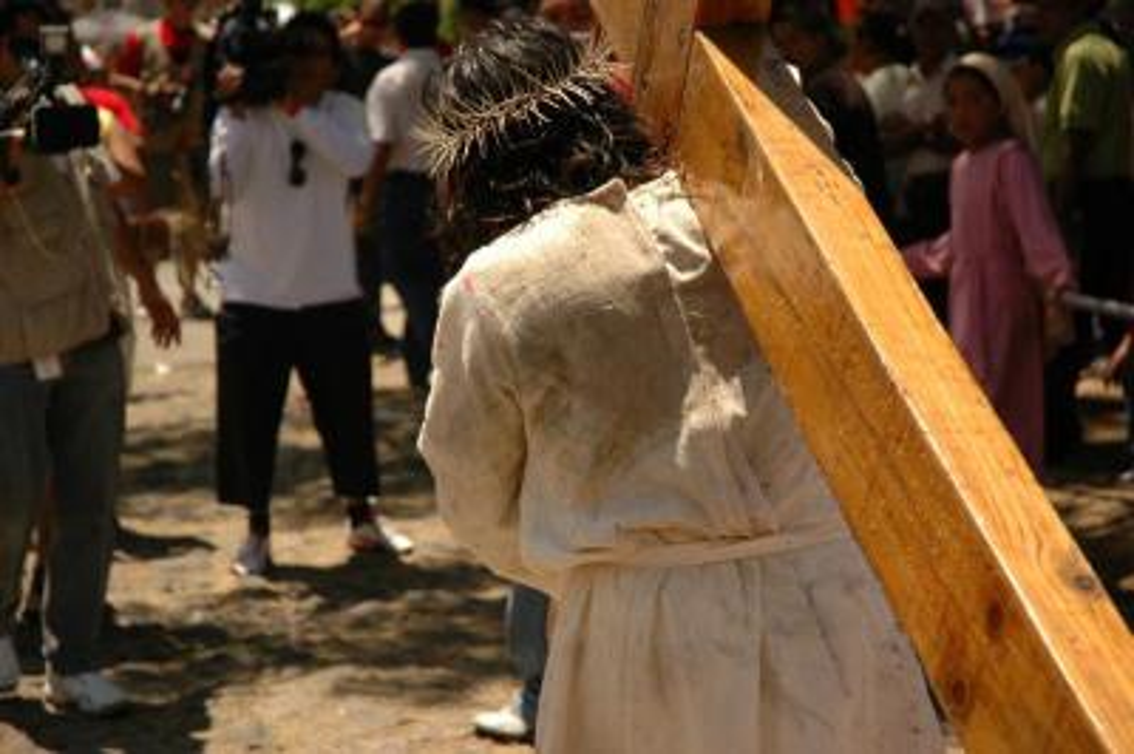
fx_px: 3305
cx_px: 567
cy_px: 377
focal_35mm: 105
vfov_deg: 13.0
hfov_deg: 19.5
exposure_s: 1/1250
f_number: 4.5
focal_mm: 70
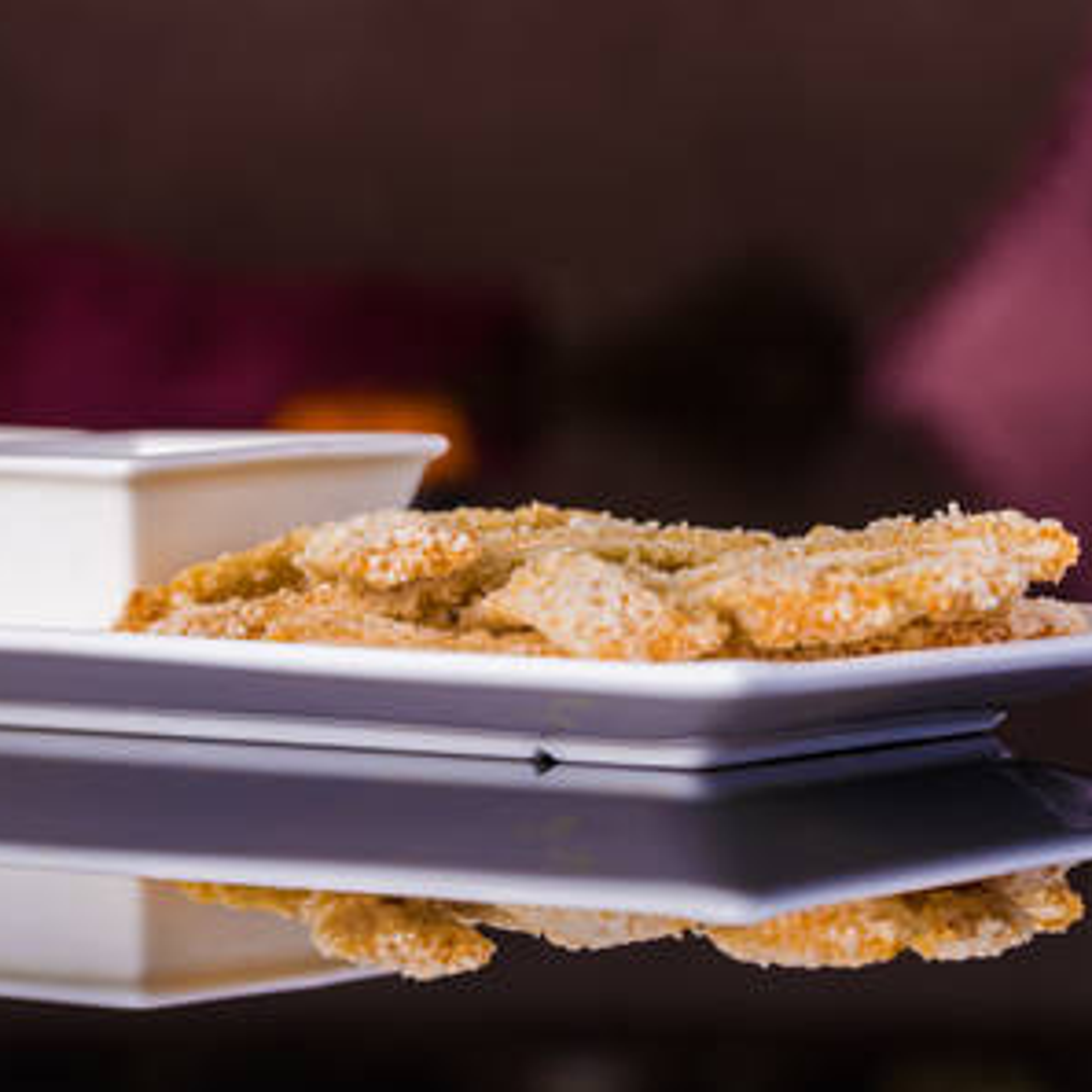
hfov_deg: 12.9
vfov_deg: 12.9
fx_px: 4818
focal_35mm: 135
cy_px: 544
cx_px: 338
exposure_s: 1/125
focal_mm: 105
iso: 140
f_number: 11
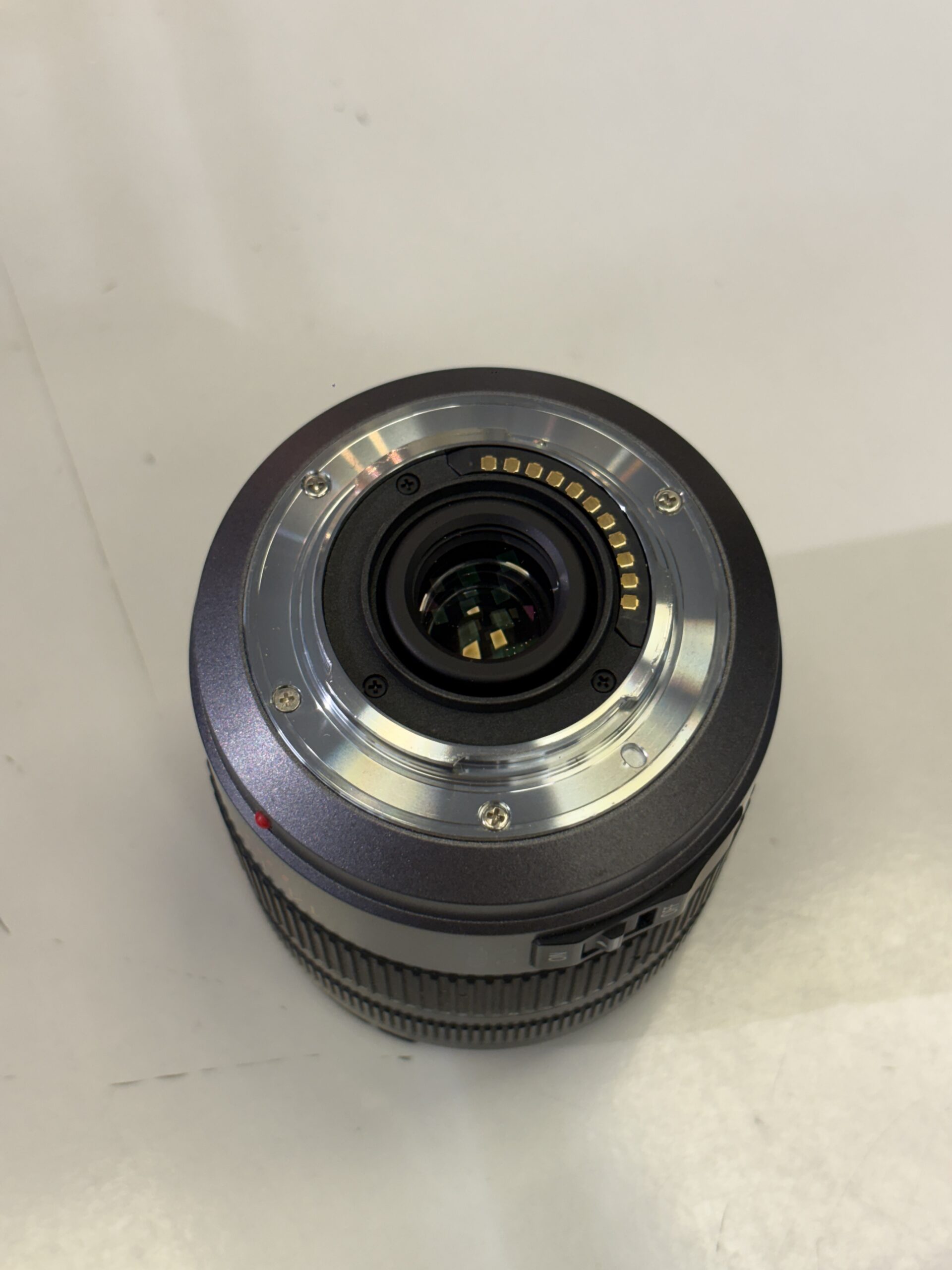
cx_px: 476
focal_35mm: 52
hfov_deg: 28.0
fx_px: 1907
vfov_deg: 36.8
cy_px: 635
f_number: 1.6
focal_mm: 5.96
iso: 40
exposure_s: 1/100
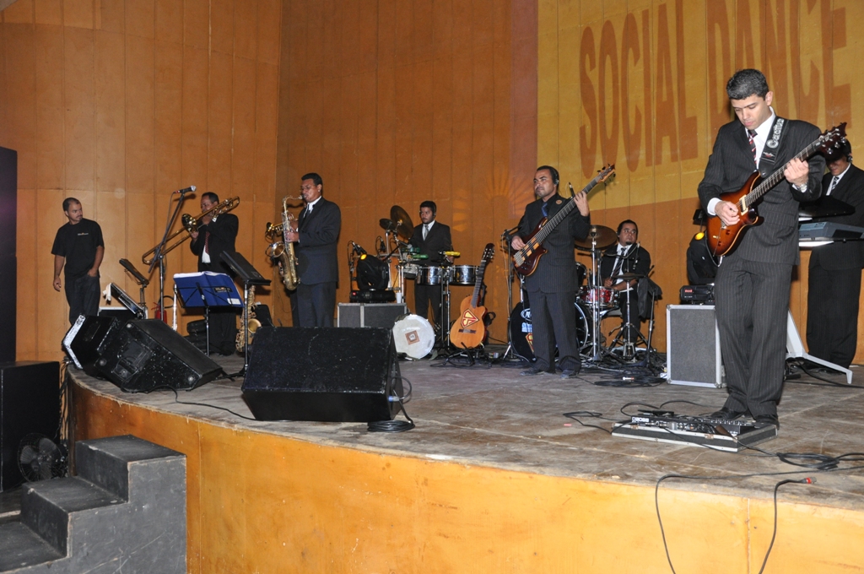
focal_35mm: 33
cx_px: 432
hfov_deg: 57.3
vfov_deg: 39.9
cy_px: 287
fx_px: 791
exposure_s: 1/40
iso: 800
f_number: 6.3
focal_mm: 22
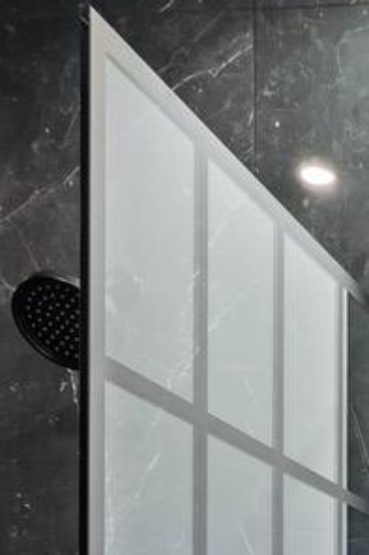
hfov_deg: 14.2
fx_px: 1278
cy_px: 722
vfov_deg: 22.0
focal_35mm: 83
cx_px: 702
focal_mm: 16
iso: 320
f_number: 8
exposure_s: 1/10
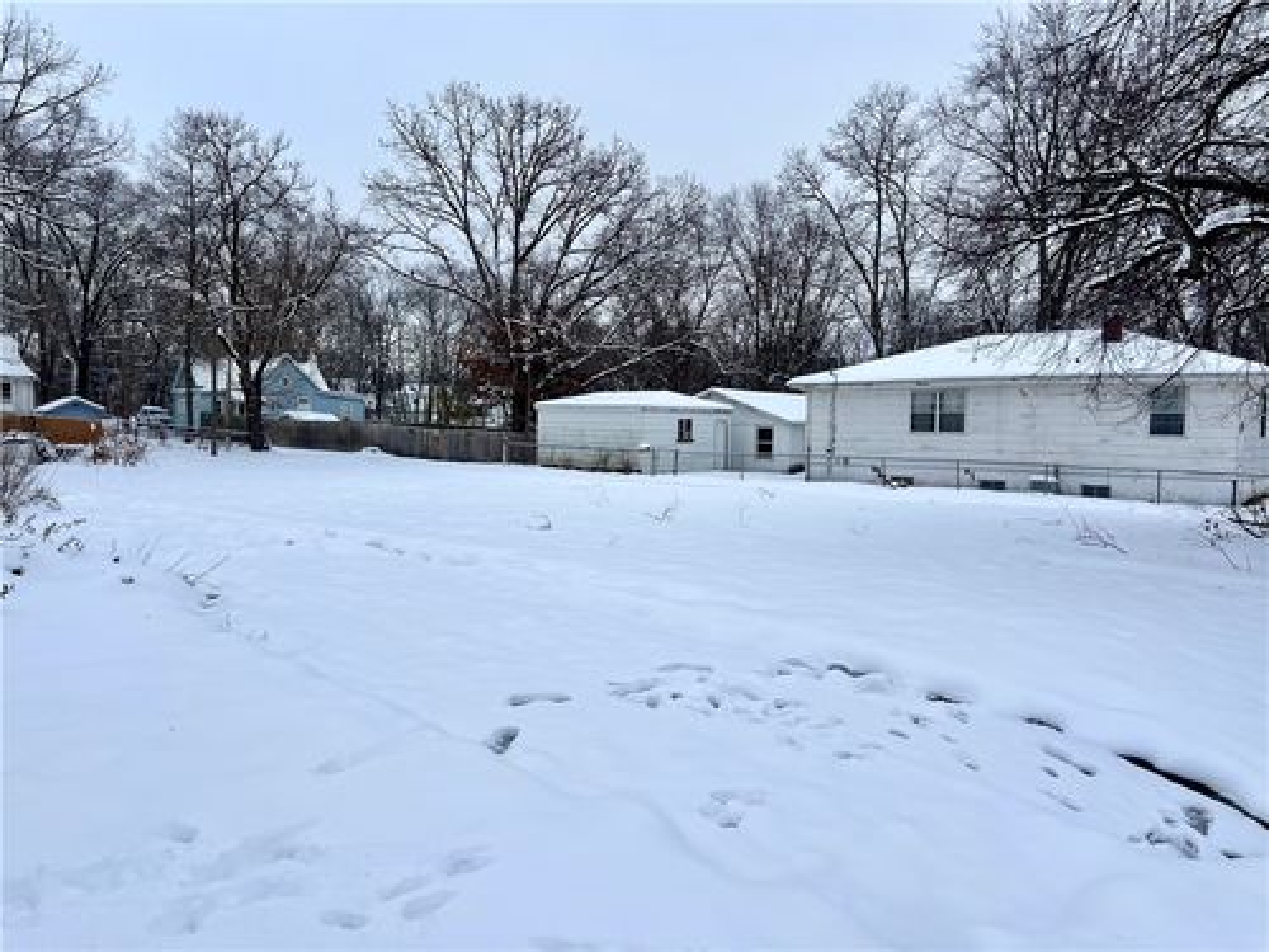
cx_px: 634
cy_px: 476
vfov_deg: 53.1
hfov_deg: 67.3
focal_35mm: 26
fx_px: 953
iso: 50
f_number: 1.5
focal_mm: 5.7
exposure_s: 1/3257
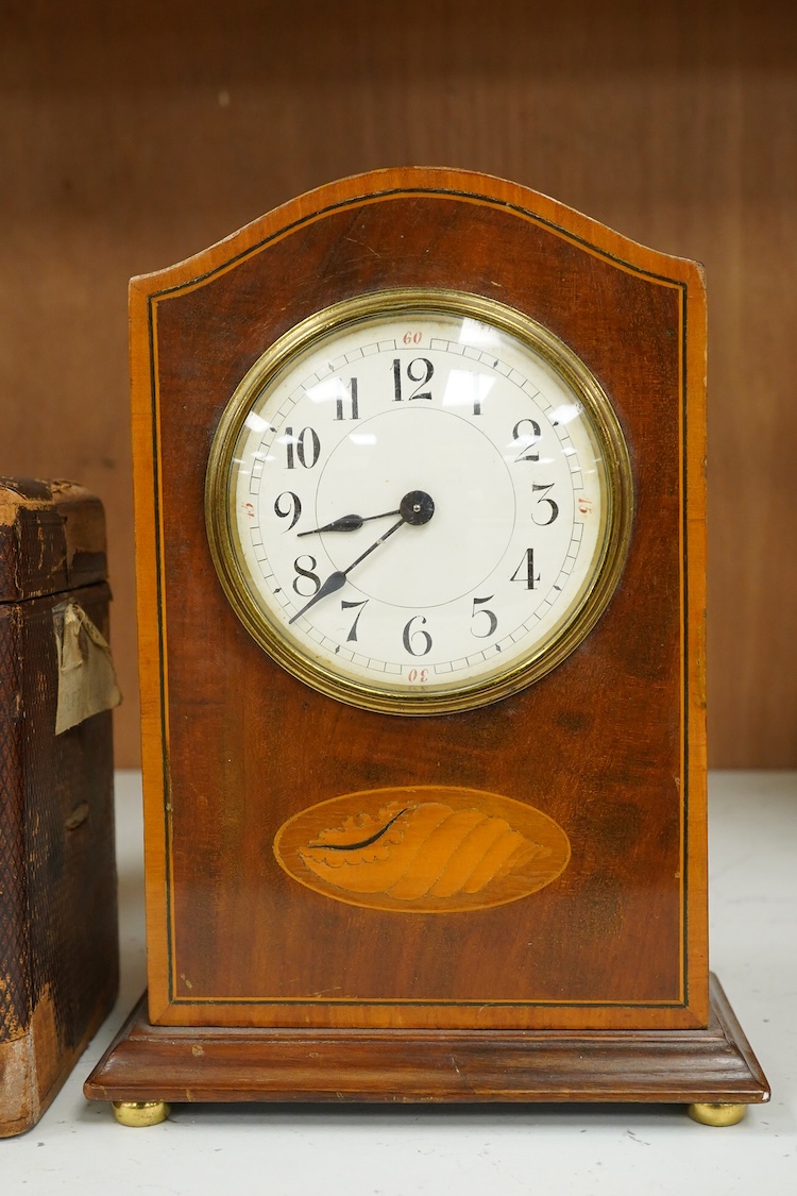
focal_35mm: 45
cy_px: 598
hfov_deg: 29.9
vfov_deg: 43.6
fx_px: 1494
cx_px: 398
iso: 2500
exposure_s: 1/125
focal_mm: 30
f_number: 6.3
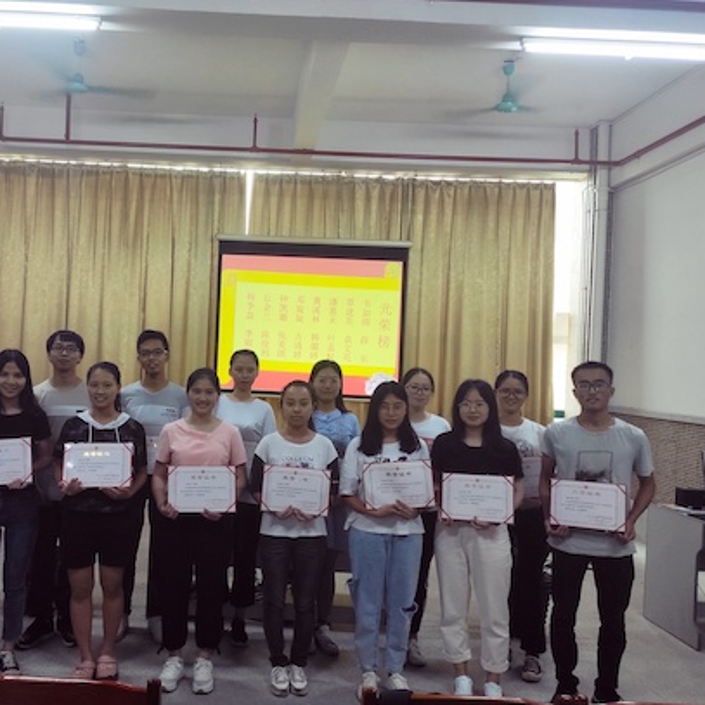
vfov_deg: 51.1
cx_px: 247
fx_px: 737
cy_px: 358
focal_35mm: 32
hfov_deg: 50.4
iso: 552
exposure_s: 1/50
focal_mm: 4.77
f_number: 1.75
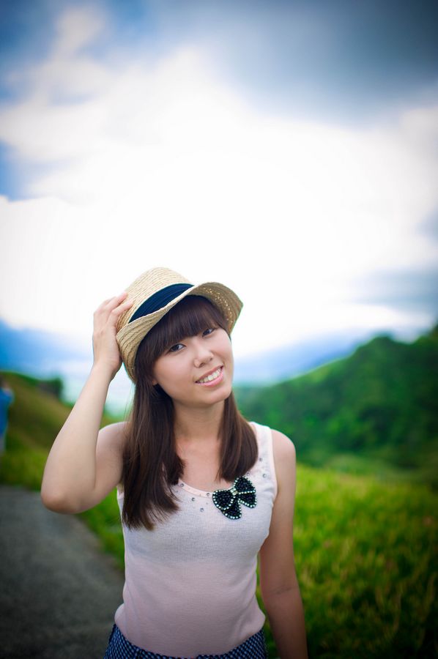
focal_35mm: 35
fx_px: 640
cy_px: 330
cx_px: 219
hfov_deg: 37.8
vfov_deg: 54.5
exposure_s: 1/2000
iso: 100
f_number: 1.4
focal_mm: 35
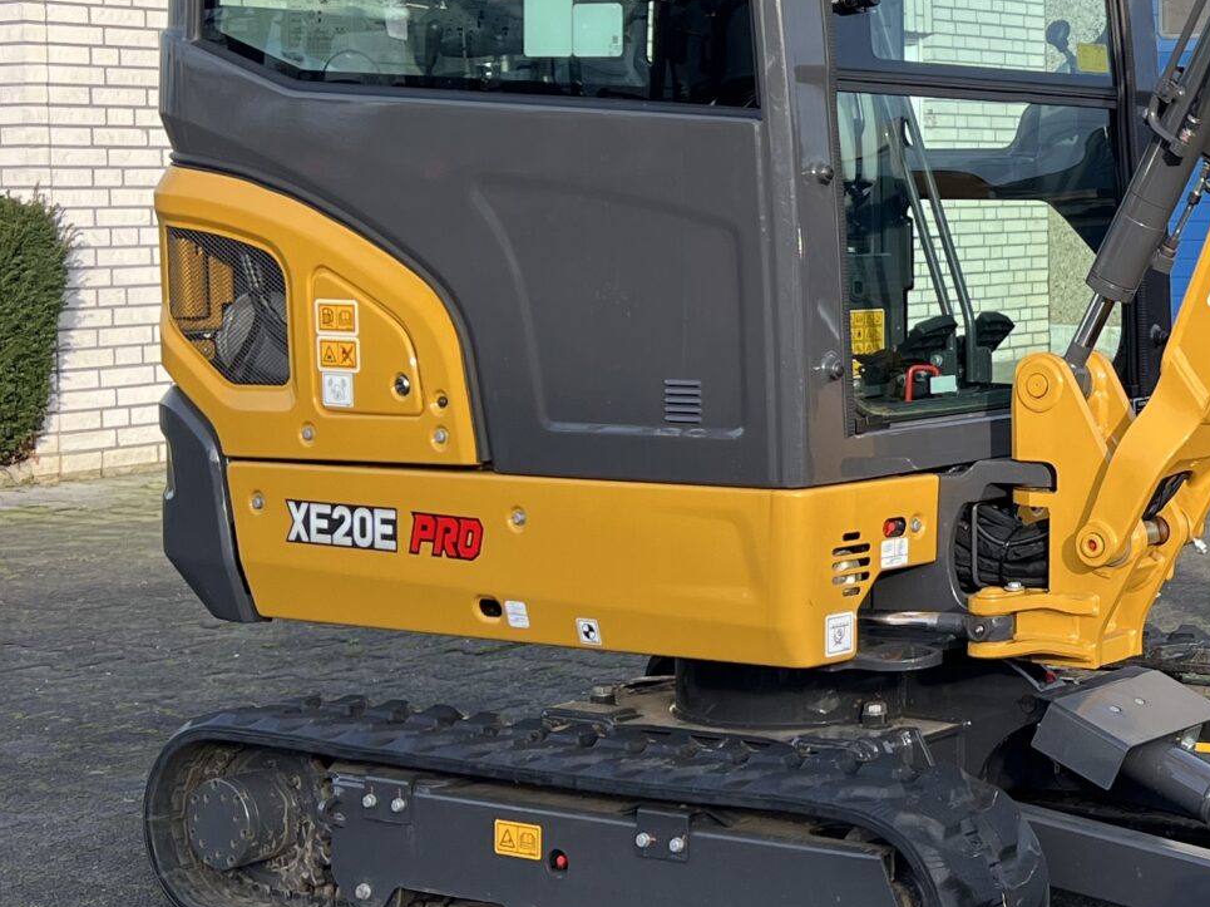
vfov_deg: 21.2
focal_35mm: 69
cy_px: 277
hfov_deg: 25.6
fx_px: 2411
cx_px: 1403
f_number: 1.5
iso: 50
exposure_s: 1/1377
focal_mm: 5.7
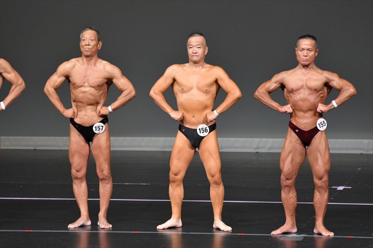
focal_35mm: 345
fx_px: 3573
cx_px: 186
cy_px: 124
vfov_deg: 4.0
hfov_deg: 6.0
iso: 4000
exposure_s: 1/400
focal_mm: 230
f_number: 5.6
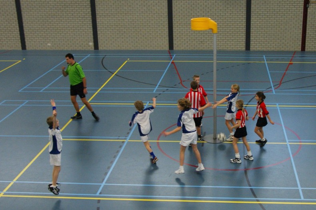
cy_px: 105
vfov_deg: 39.9
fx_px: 289
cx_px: 158
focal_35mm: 33
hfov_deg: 57.3
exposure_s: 1/100
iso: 800
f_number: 5.6
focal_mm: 22
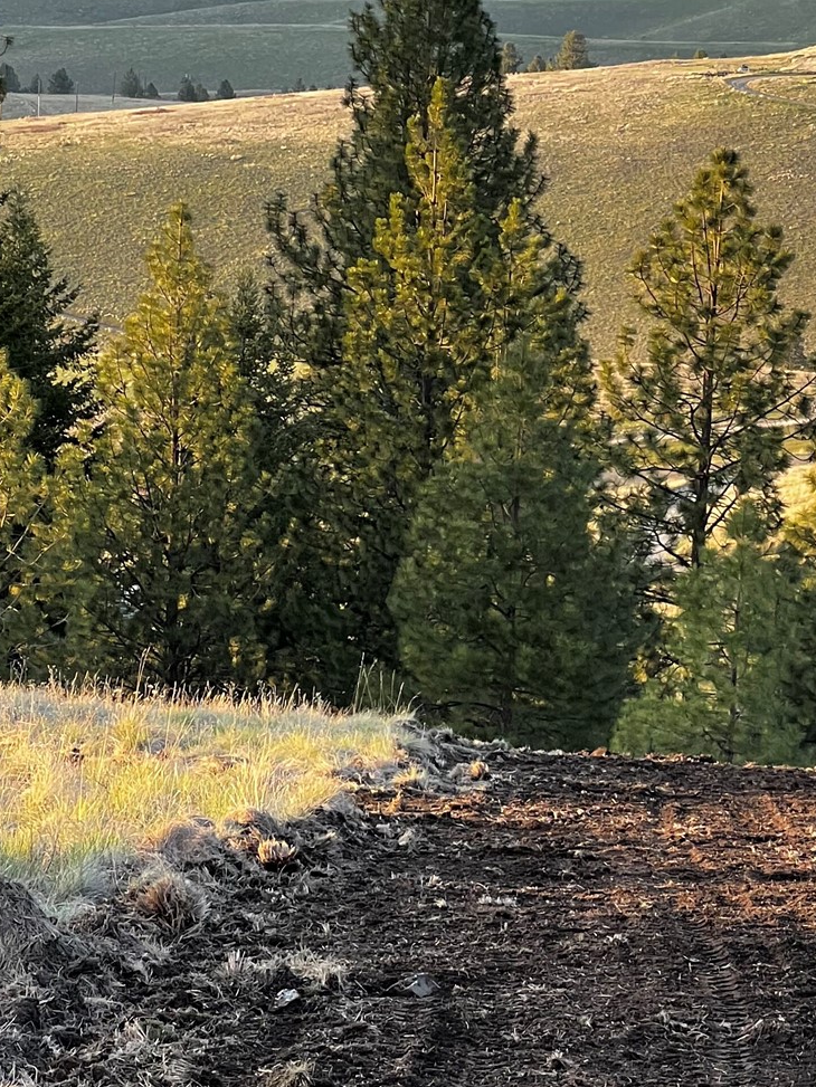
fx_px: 5091
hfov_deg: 9.1
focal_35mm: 162
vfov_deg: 12.1
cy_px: 1000
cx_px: 753
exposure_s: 1/99
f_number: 2.8
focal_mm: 9
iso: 100
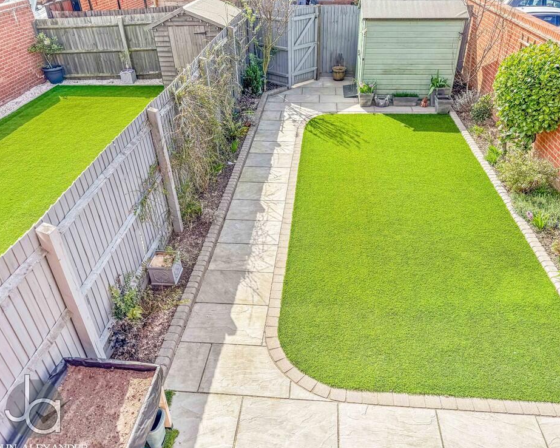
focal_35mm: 26
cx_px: 289
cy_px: 231
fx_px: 431
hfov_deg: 66.0
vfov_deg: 54.9
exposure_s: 1/1600
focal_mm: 6.76
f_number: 1.8
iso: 80
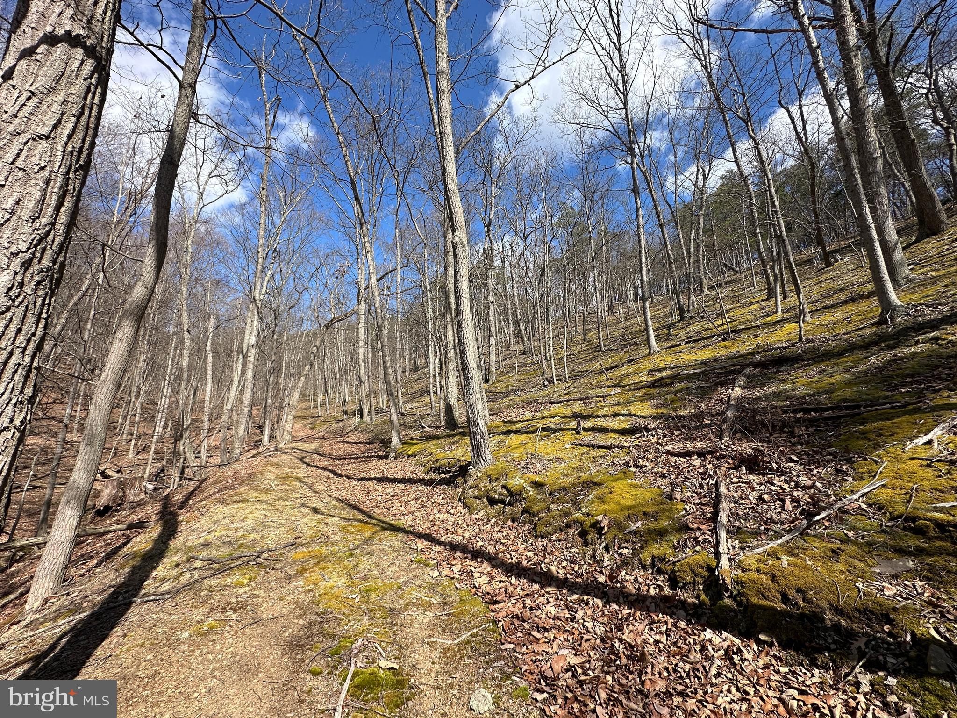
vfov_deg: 85.7
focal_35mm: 14
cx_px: 478
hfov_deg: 102.1
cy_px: 359
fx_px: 387
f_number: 2.2
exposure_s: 1/1208
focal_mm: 2.22
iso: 50
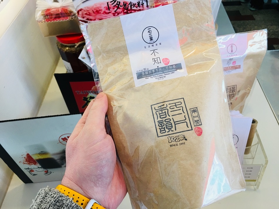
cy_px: 104
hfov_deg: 61.6
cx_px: 140
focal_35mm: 29
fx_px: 234
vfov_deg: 48.2
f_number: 2.2
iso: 25
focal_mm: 4.15
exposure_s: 1/30
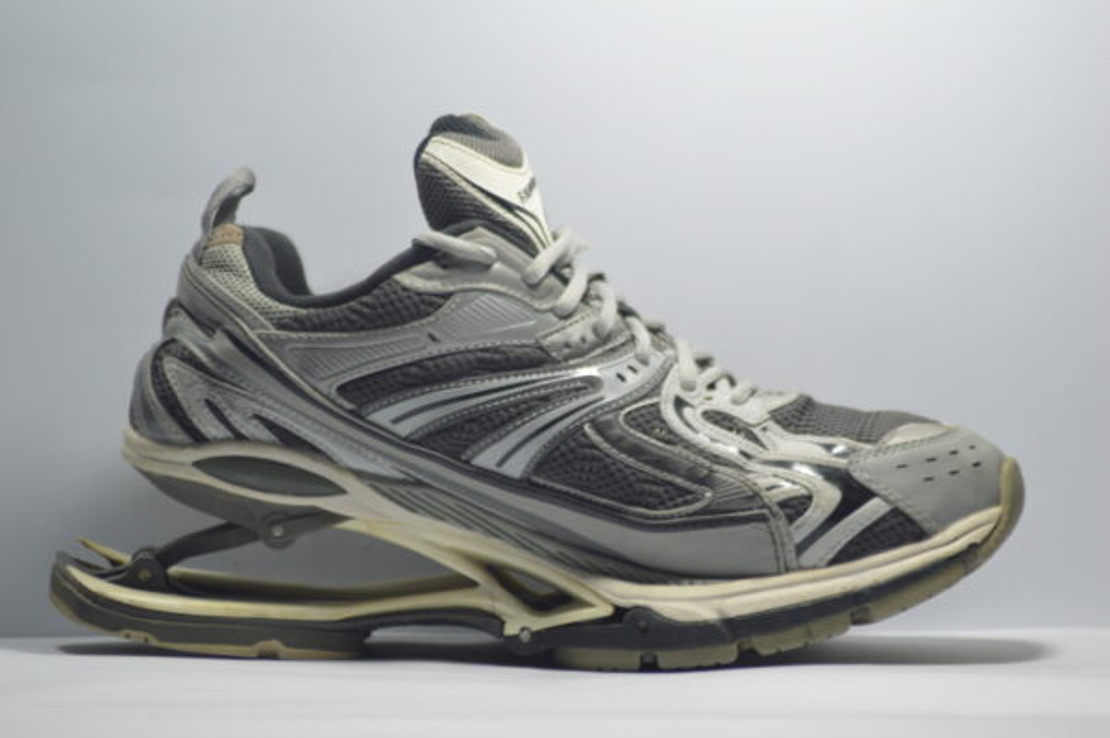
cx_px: 555
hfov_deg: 10.2
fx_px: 6238
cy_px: 369
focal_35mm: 202
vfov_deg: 6.8
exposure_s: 1/125
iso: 640
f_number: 4.2
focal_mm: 135
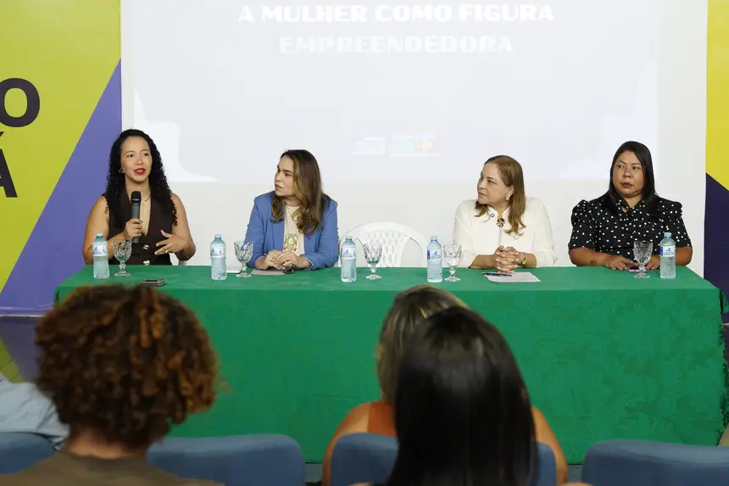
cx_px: 364
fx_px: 1458
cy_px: 243
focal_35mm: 72
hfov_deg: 28.1
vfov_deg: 18.9
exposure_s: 1/100
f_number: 4
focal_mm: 48
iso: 2500
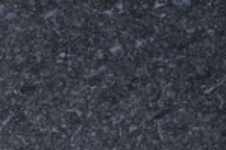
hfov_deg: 6.4
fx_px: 1906
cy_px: -352
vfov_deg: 4.3
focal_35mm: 304
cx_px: 582
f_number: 8
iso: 125
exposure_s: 1/250
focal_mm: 26
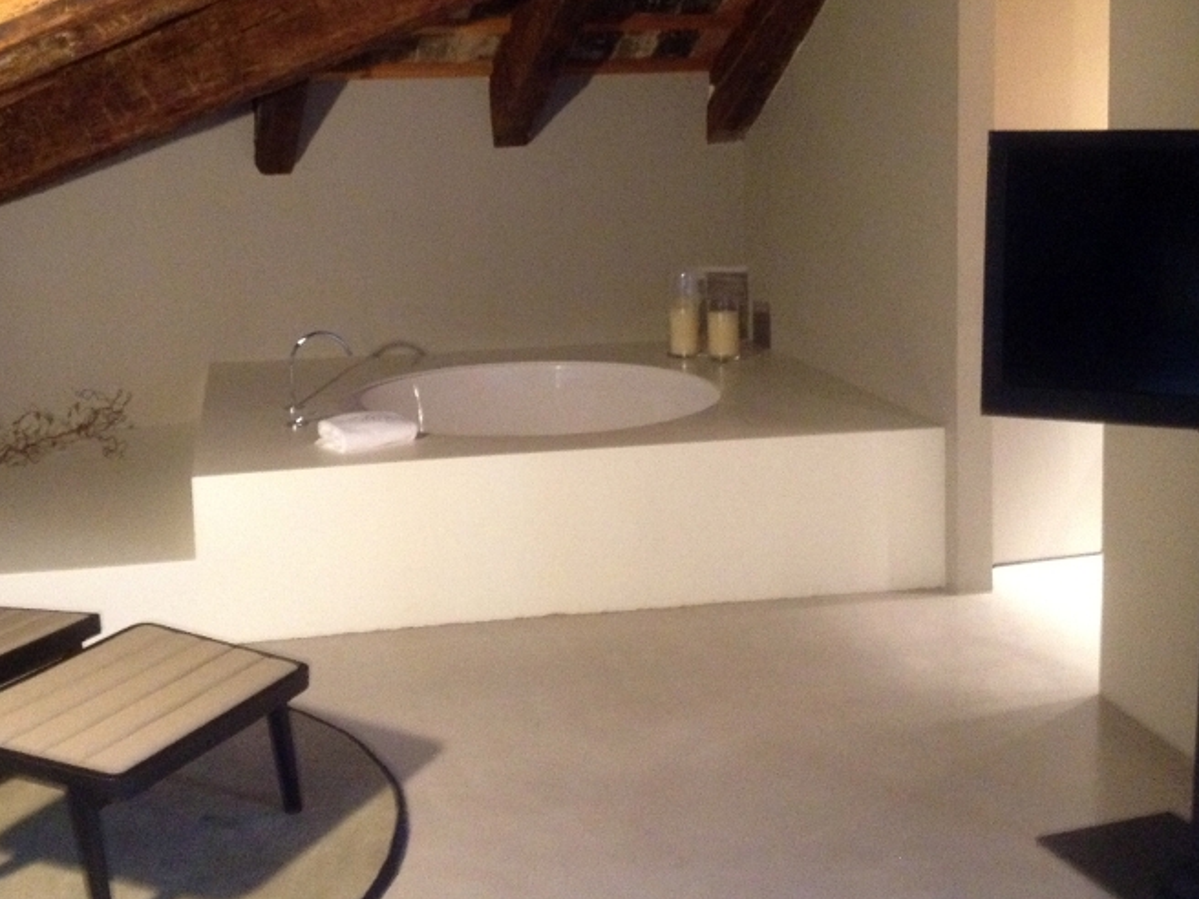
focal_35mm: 48
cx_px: 493
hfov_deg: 39.5
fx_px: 1663
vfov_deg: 30.0
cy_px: 295
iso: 500
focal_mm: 4.28
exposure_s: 1/15
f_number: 2.4
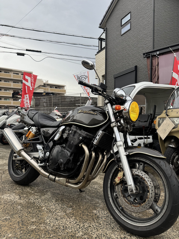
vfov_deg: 71.6
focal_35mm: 24
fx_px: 165
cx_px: 90
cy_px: 120
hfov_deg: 56.8
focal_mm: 6.76
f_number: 1.78
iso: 80
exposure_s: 1/832
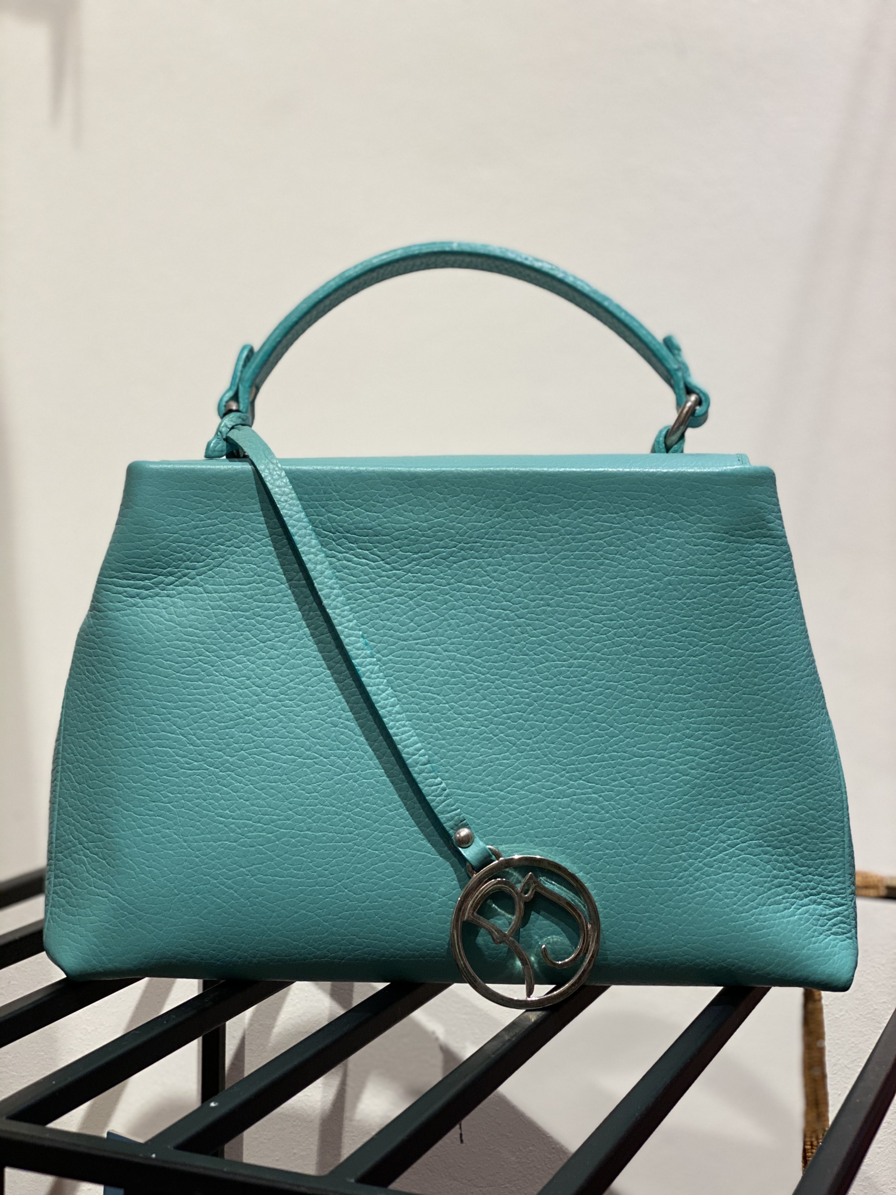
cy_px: 598
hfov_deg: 28.0
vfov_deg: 36.8
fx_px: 1795
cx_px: 448
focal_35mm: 52
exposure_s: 1/100
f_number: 2
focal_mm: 6
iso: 125
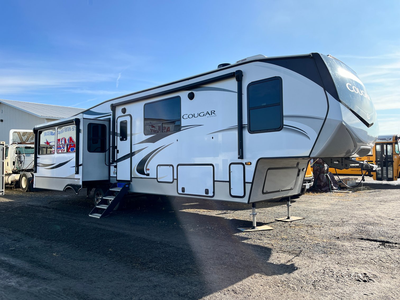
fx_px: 300
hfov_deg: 67.3
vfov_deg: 53.1
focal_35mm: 26
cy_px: 150
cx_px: 200
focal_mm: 5.1
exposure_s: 1/2571
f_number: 1.6
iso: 50
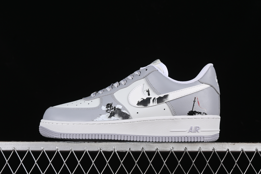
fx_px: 544
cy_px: 87
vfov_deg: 18.2
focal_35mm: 75
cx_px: 130
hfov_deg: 27.0
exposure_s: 1/80
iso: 160
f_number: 8
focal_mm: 50
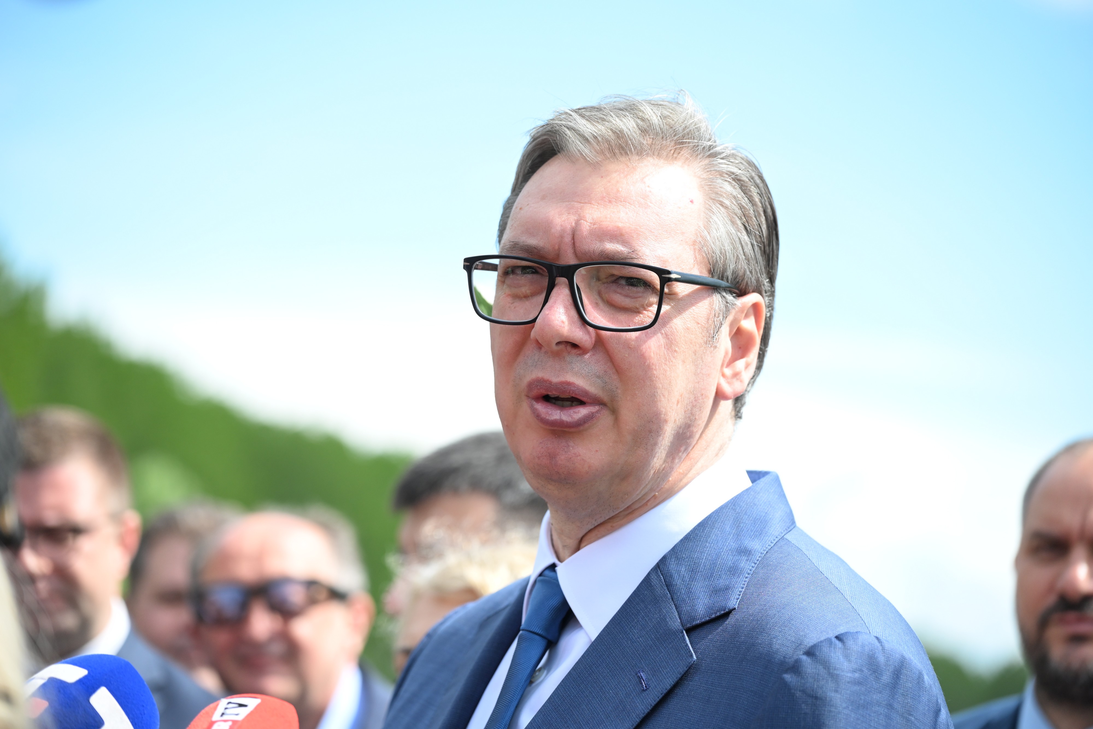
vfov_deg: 11.4
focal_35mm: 120
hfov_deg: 17.1
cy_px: 364
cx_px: 546
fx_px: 3643
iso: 640
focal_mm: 120
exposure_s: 1/2500
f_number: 4
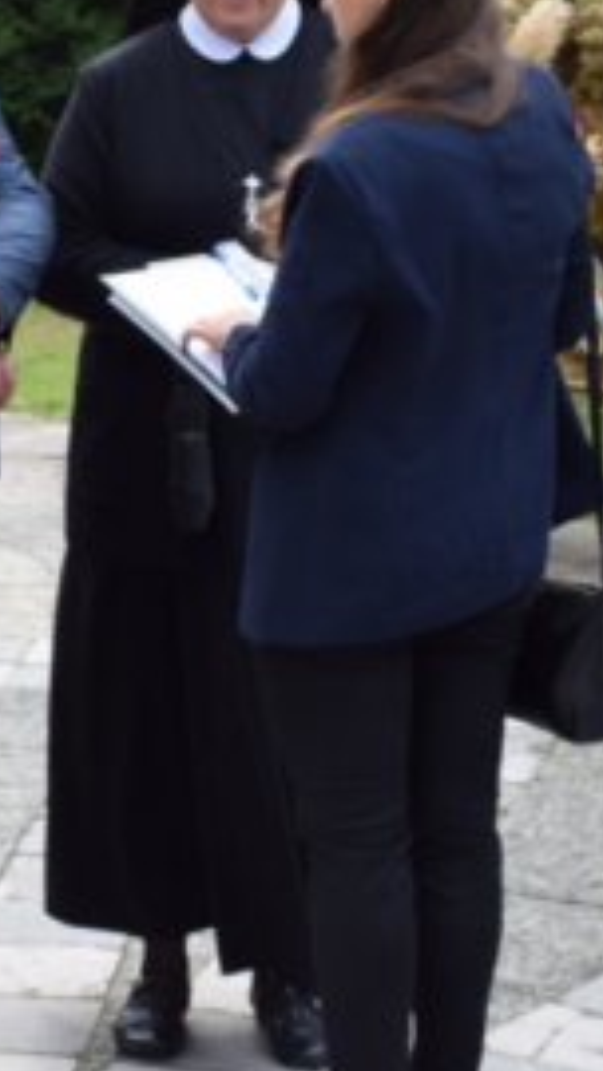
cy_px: 502
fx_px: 2649
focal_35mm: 93
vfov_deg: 22.9
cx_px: 63
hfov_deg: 12.9
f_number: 8
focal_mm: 25
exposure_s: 1/250
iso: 400
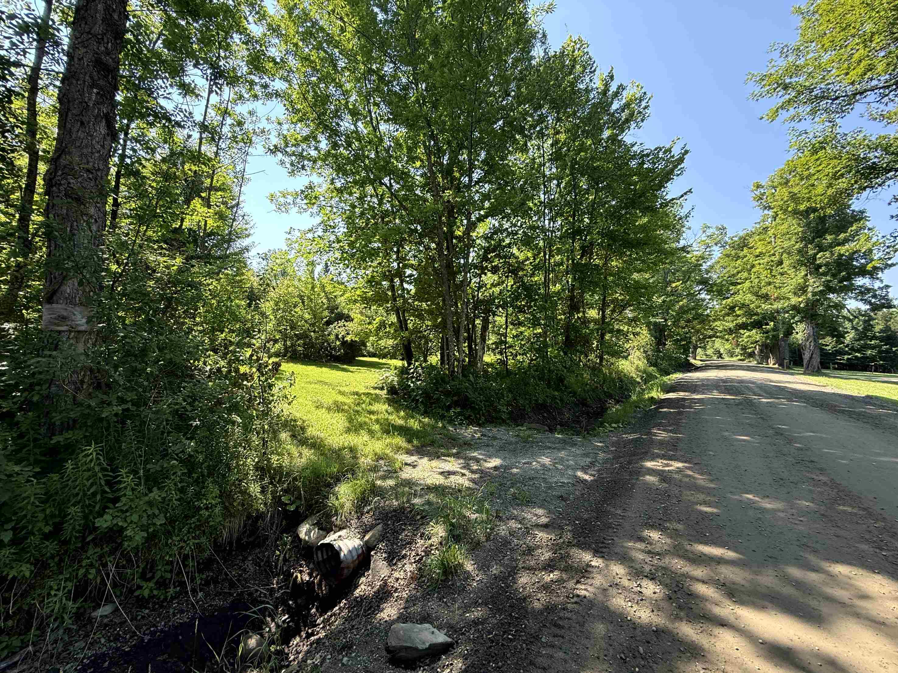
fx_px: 363
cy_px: 336
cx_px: 449
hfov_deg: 102.1
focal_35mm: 14
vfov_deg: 85.7
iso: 64
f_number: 2.2
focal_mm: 2.22
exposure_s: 1/374
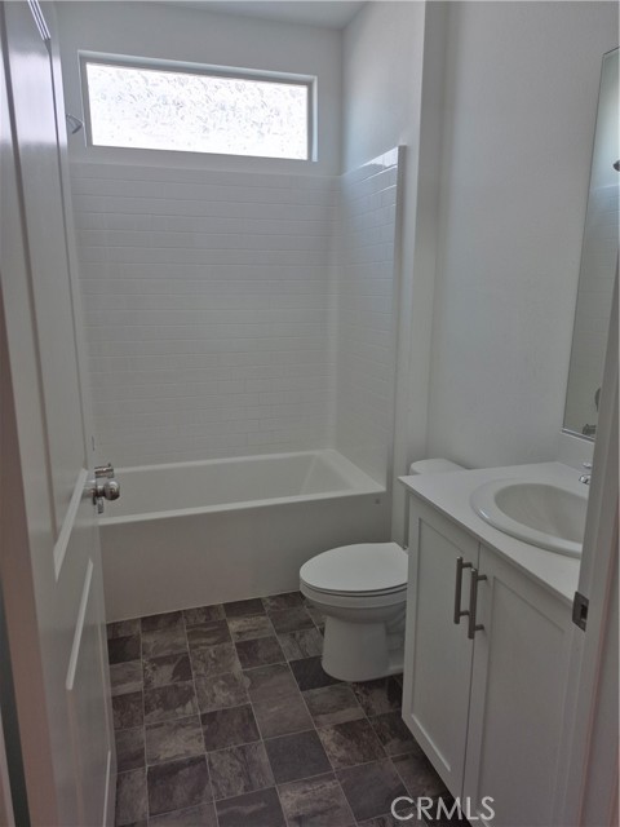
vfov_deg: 73.9
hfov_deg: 58.9
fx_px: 549
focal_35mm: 23
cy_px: 414
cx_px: 310
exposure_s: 1/120
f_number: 1.8
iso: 50
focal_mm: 5.4
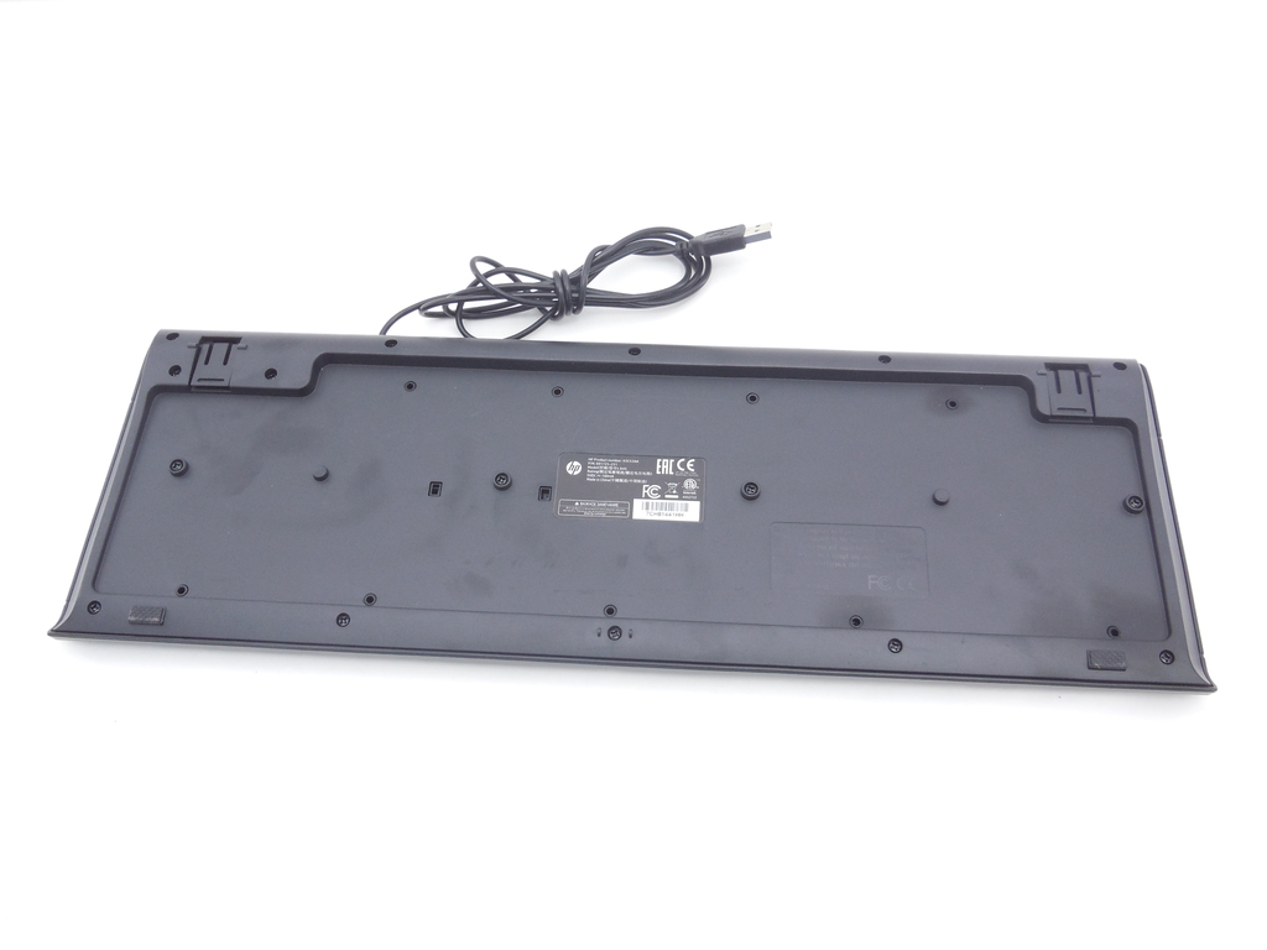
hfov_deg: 60.0
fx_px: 1098
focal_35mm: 30
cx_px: 634
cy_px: 475
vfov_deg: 46.8
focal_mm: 5.3
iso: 125
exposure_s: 1/50
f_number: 3.2
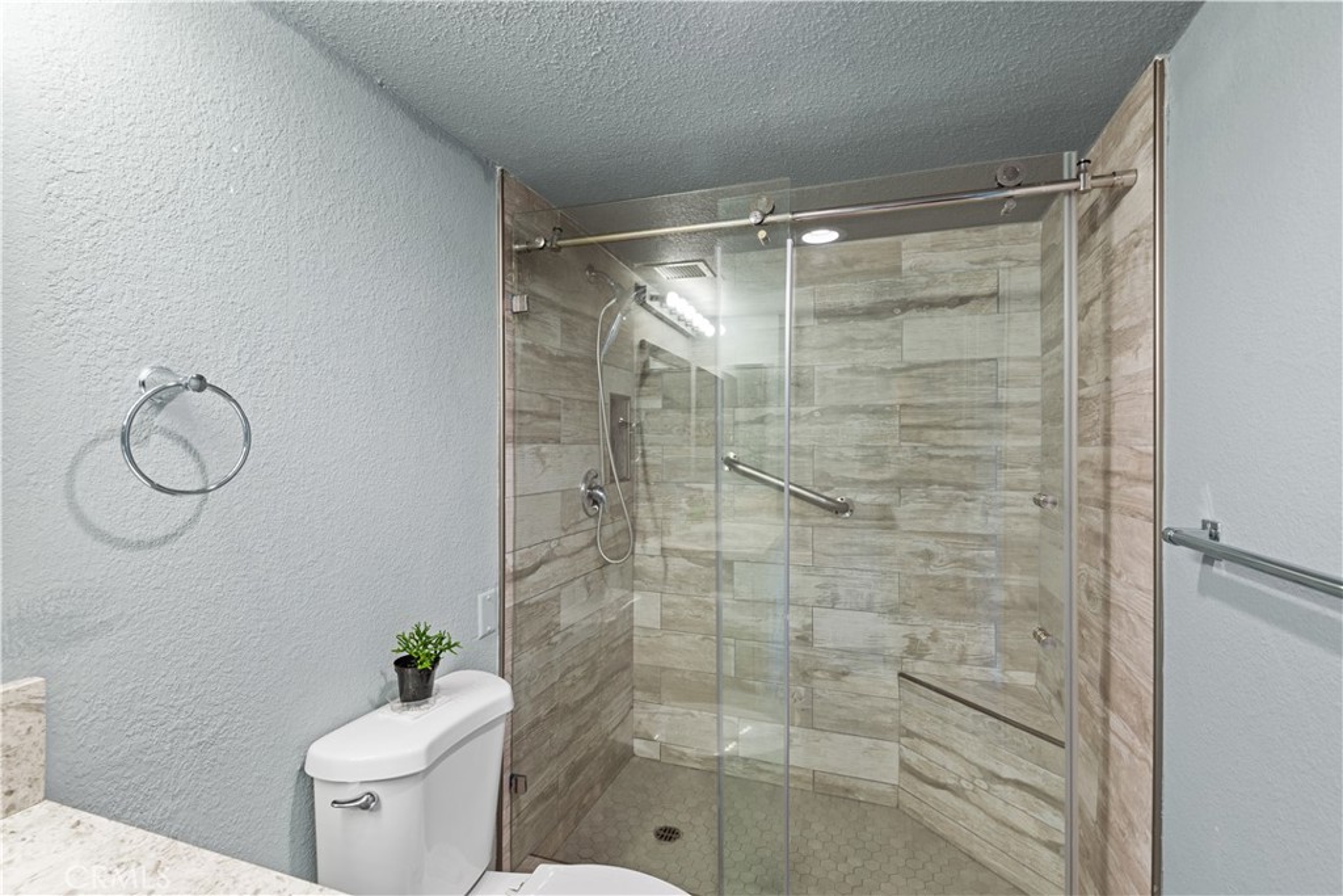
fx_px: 597
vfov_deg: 73.8
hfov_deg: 96.7
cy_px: 448
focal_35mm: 16
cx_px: 672
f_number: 7.1
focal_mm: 16
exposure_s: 1/5
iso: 220
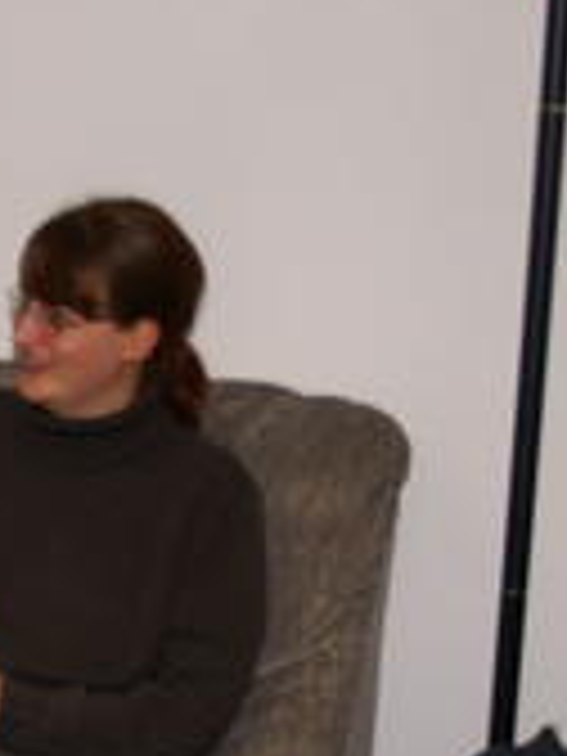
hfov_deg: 12.0
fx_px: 2643
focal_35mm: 121
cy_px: 720
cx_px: -130
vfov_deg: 16.0
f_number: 4
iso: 100
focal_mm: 22
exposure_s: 1/60
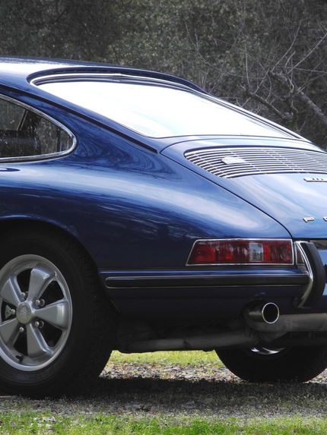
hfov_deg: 5.5
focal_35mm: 268
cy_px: 217
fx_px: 3374
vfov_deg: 7.4
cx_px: 201
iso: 100
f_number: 5.6
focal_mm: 42.6
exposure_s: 1/54
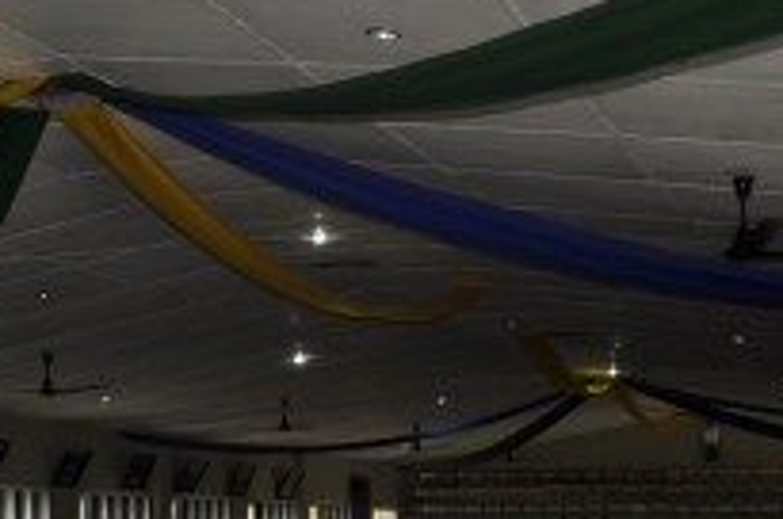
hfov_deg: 24.8
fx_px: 1716
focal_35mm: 79
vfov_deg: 16.5
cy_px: 611
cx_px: 50
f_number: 4.5
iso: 200
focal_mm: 18
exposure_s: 1/80
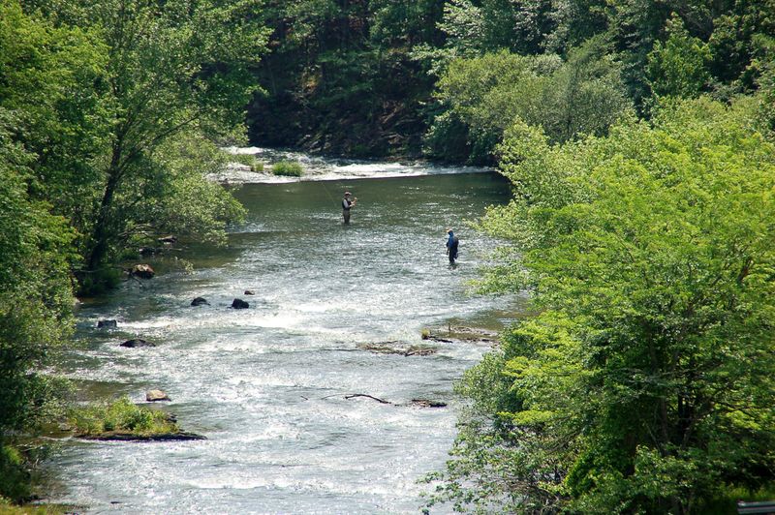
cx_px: 388
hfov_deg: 6.9
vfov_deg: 4.6
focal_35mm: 300
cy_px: 258
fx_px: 6453
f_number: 6.3
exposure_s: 1/640
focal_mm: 200
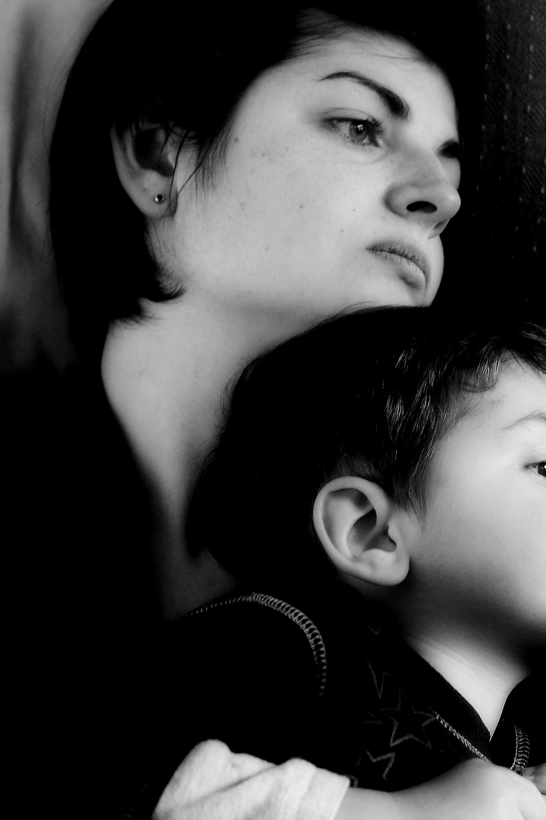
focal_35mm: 114
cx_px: 607
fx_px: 2594
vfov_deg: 18.0
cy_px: 409
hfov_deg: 11.8
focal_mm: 50
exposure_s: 1/125
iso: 1800
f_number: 5.6
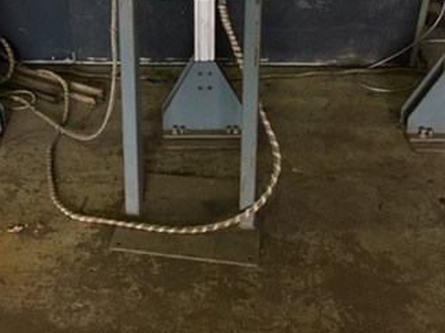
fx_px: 732
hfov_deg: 32.8
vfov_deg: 25.0
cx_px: 85
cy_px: 46
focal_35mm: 57
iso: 200
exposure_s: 1/33
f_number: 2.2
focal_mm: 4.15
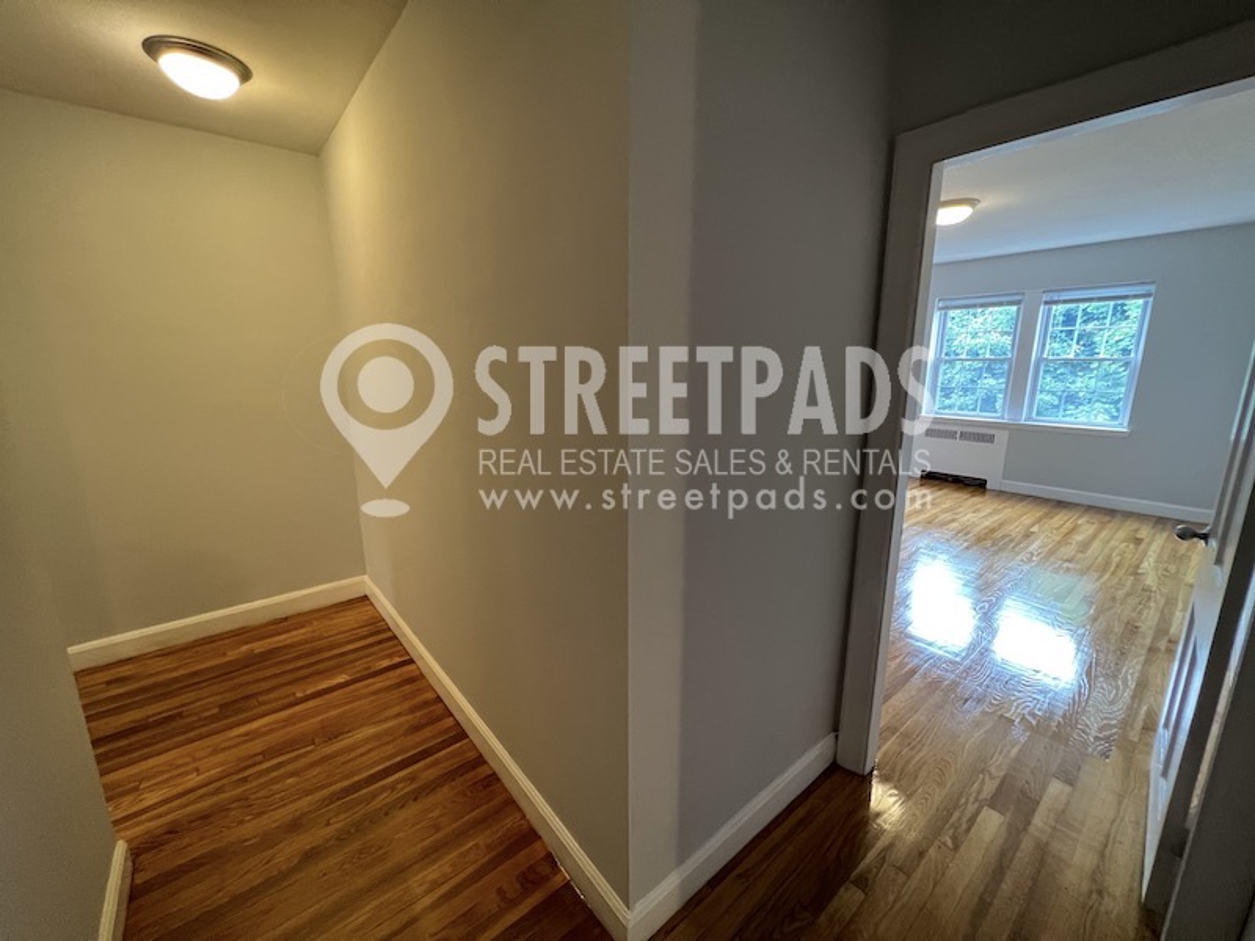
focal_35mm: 13
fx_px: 471
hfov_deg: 106.2
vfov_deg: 89.9
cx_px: 628
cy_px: 470
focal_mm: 1.57
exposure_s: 1/60
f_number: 1.8
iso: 320
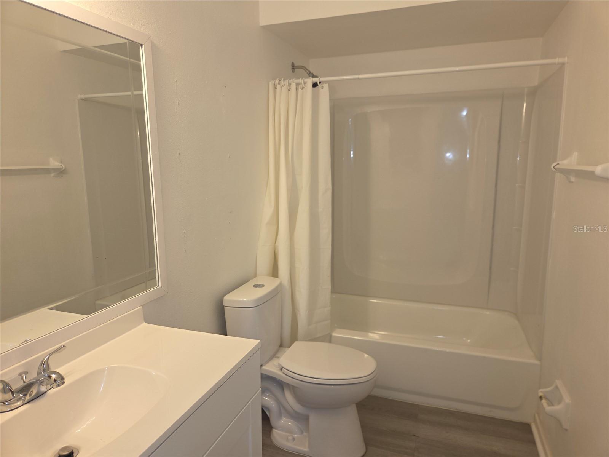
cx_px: 304
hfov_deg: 73.9
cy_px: 228
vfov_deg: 58.9
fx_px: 405
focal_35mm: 23
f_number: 1.8
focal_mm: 5.4
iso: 32
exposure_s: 1/60
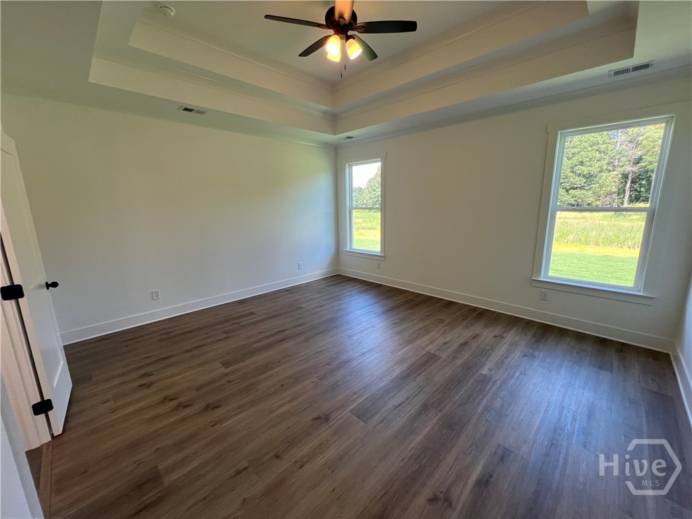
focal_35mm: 13
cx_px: 346
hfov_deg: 106.2
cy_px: 260
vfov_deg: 89.9
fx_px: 260
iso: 100
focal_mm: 1.57
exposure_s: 1/120
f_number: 1.8
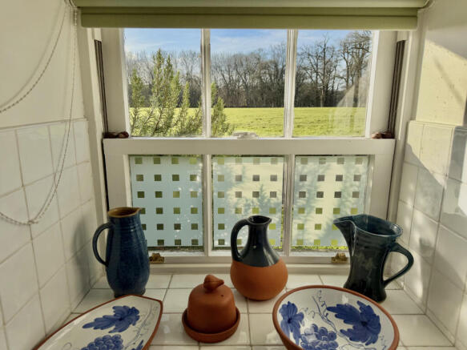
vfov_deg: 56.8
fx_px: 324
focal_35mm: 24
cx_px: 234
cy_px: 175
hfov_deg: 71.6
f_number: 1.78
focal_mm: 6.76
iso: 80
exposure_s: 1/3953
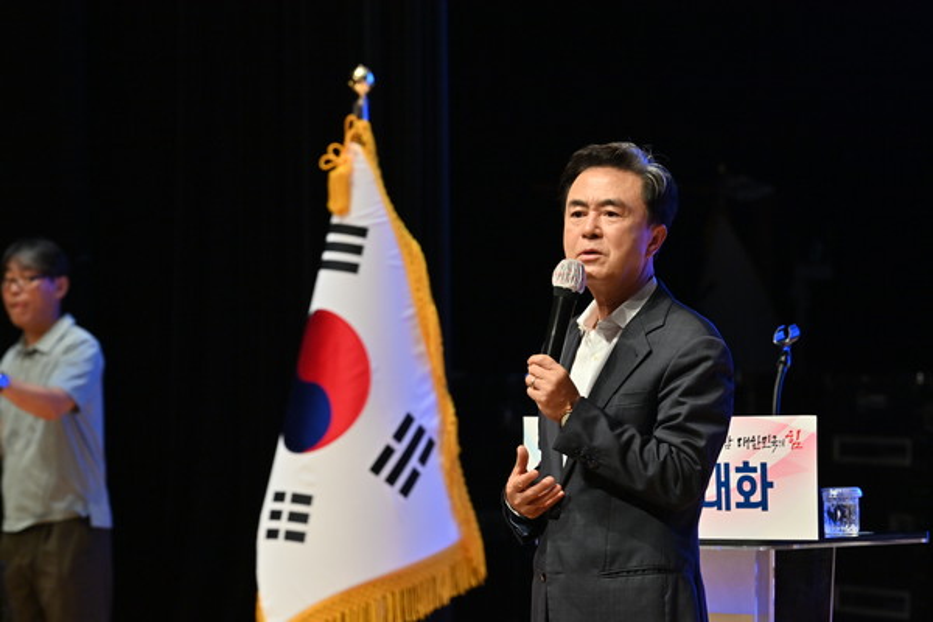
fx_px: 5183
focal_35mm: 200
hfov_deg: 10.3
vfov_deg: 6.9
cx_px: 466
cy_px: 311
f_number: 7.1
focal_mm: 200
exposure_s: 1/250
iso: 800
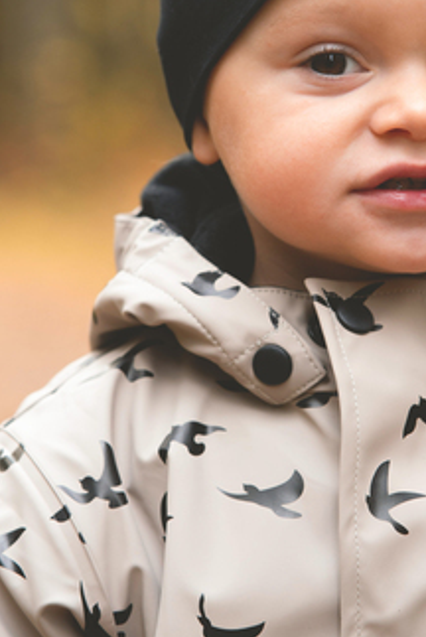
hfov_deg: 8.0
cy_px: 264
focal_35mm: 171
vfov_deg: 12.0
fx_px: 3029
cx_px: 270
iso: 250
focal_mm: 85
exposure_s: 1/160
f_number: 4
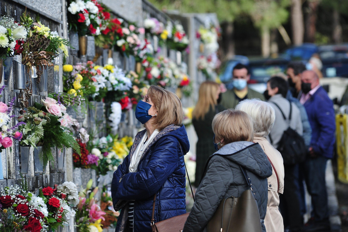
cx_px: 174
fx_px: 2898
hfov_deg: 6.9
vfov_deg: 4.6
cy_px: 116
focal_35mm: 300
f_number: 7.1
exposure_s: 1/400
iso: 320
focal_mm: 300
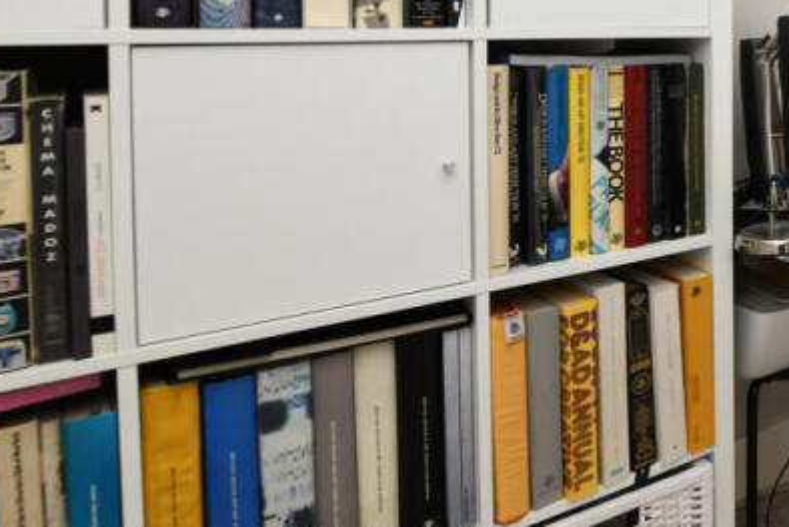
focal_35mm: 39
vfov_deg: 32.3
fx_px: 855
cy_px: 39
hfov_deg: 35.6
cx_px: 1001
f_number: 8
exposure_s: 1/60
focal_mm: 15
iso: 640
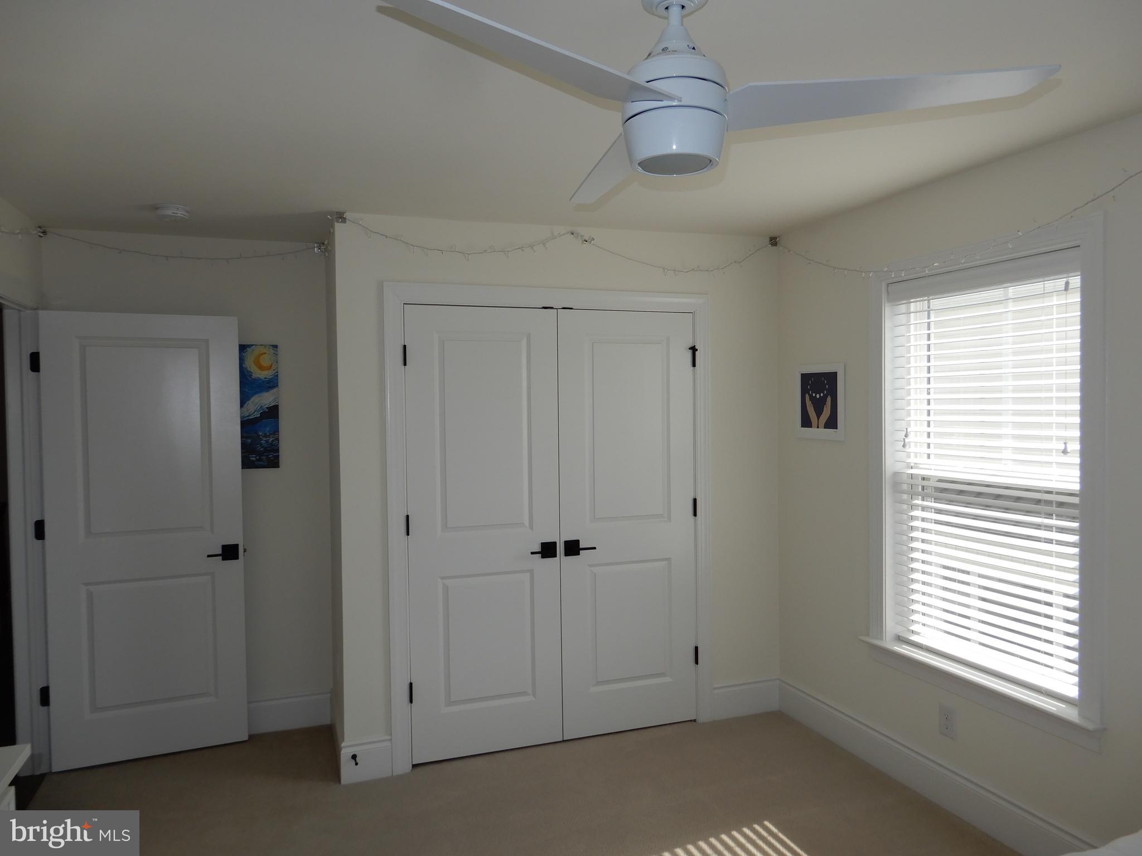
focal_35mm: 24
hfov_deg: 71.6
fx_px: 792
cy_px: 428
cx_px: 571
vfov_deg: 56.8
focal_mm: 4.3
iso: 80
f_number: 4
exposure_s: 1/200
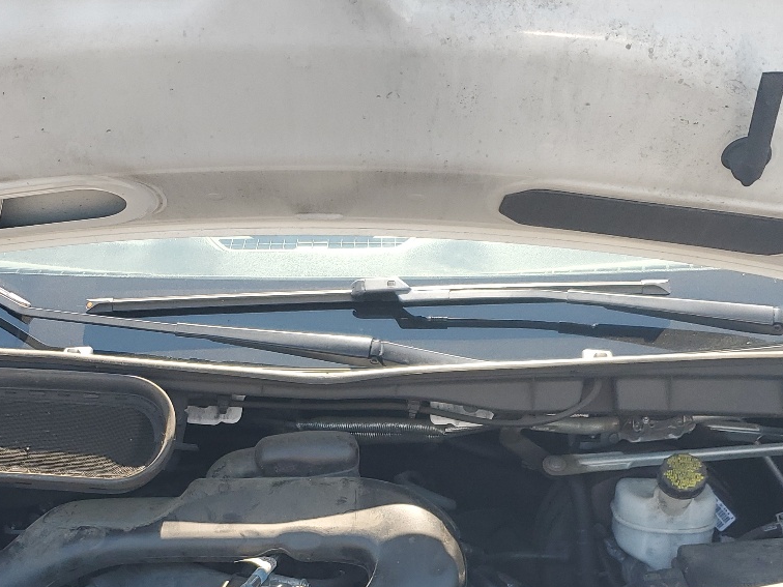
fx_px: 1244
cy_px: 555
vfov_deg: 25.5
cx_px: 317
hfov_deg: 34.8
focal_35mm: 55
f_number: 1.5
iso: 50
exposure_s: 1/625
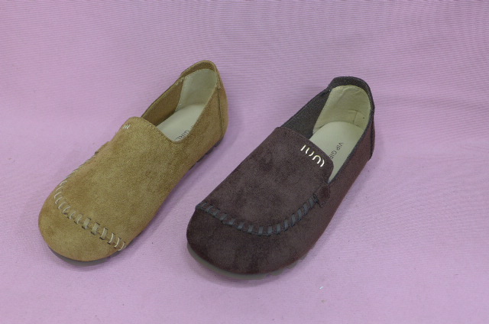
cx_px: 244
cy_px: 162
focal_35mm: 37
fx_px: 502
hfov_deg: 52.0
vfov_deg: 35.8
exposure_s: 1/80
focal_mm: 7.3
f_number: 1.7
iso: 125
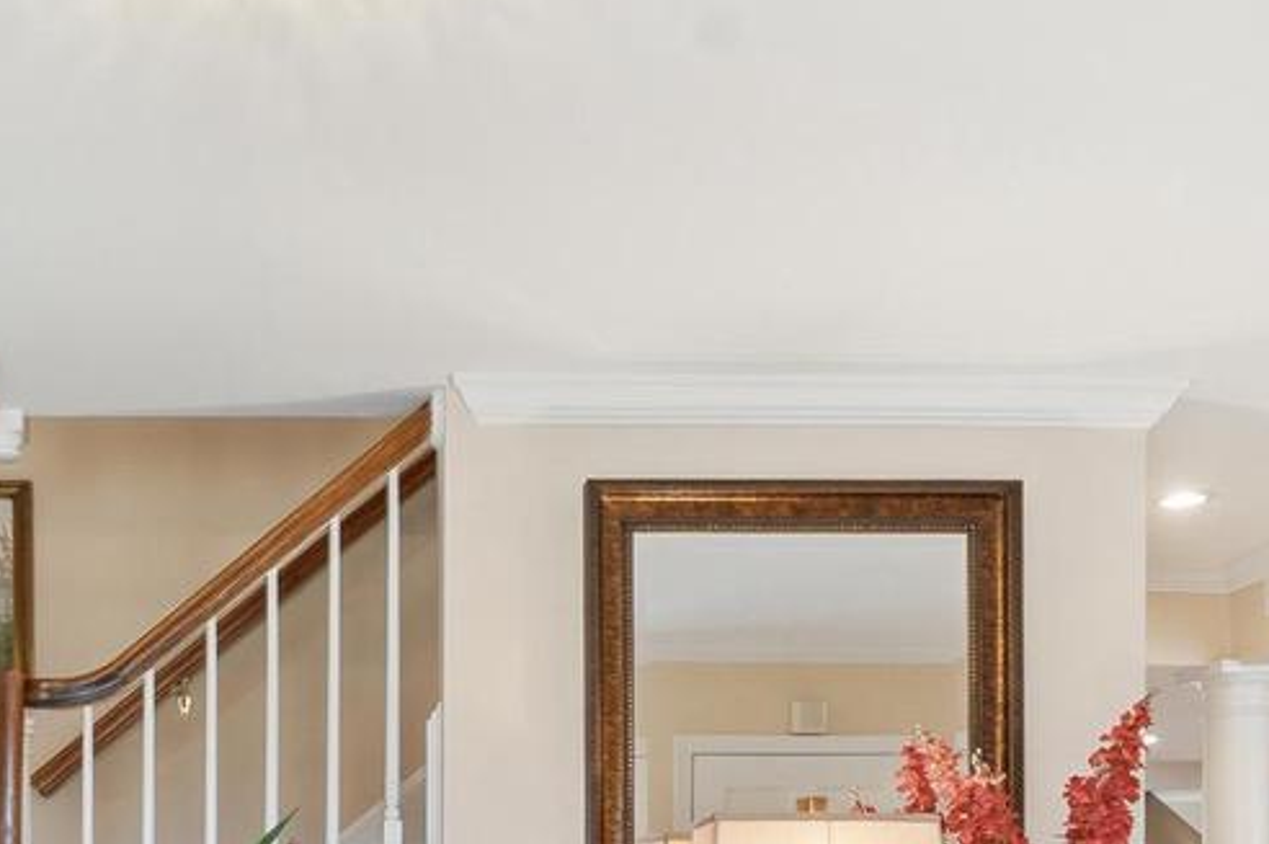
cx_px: 343
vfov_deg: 28.9
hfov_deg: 46.0
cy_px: 969
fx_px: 1444
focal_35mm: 41
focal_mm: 14
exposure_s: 1/60
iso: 200
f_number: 9
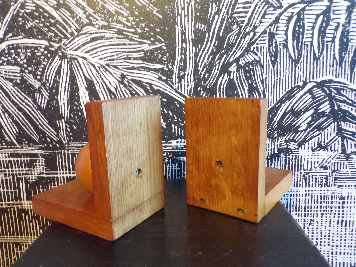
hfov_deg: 63.4
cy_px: 134
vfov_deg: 49.7
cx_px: 178
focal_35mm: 28
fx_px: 288
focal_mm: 5
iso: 400
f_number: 3.1
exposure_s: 1/14
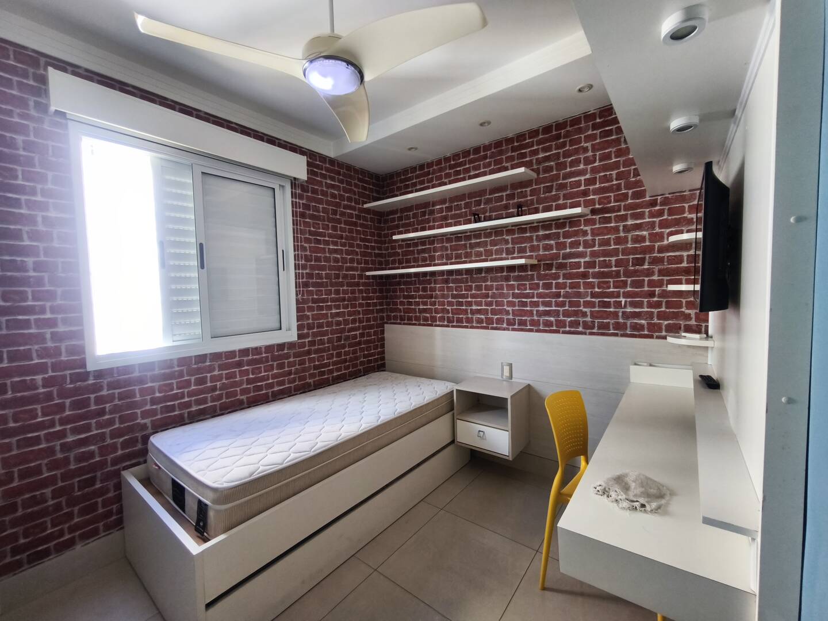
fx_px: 359
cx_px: 414
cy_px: 310
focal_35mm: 15
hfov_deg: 98.2
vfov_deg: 81.7
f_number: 2.2
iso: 100
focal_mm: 1.91
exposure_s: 1/60
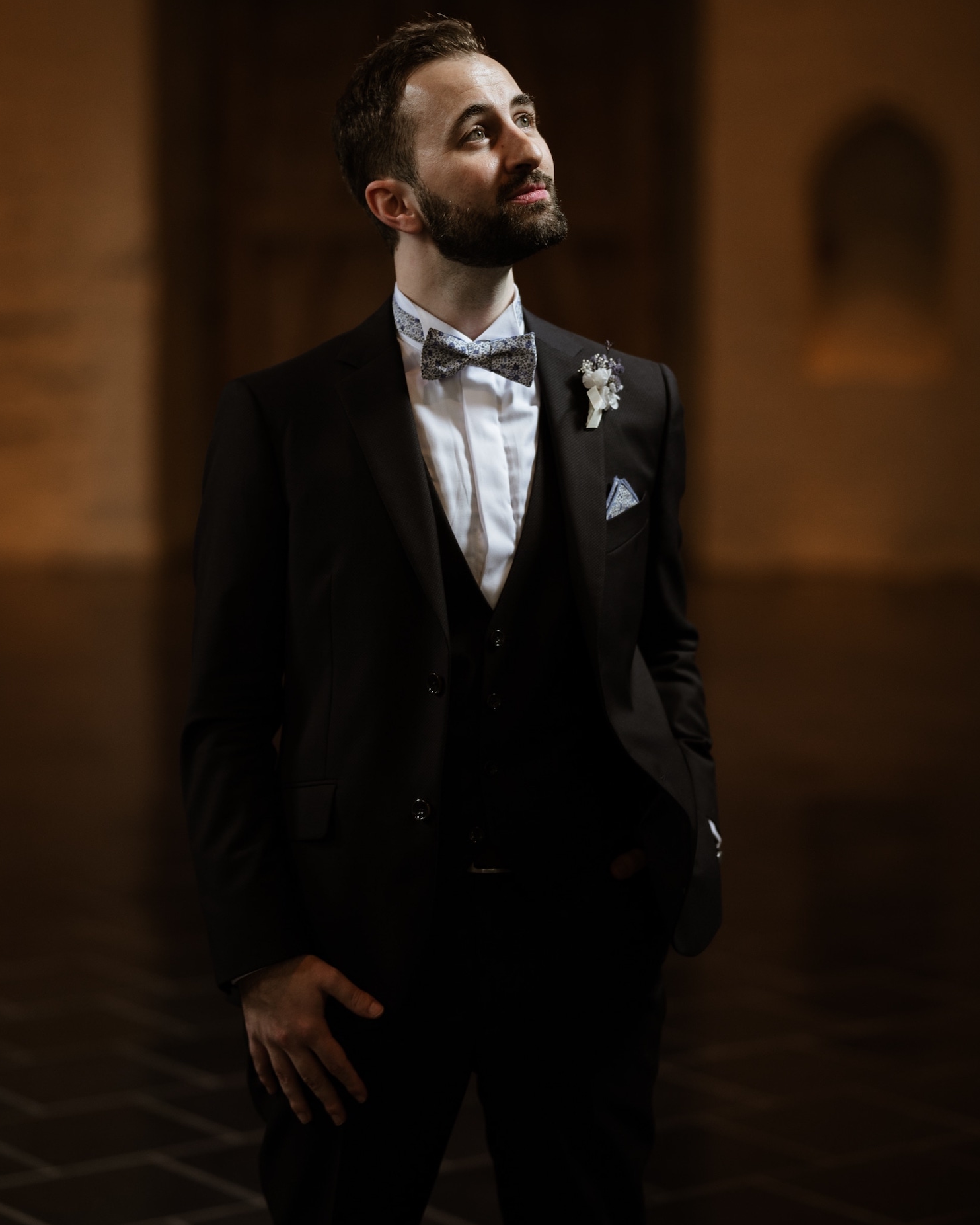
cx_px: 486
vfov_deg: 19.7
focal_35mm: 97
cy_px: 526
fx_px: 3516
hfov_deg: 15.9
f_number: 2
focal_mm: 85
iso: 800
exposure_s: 1/250
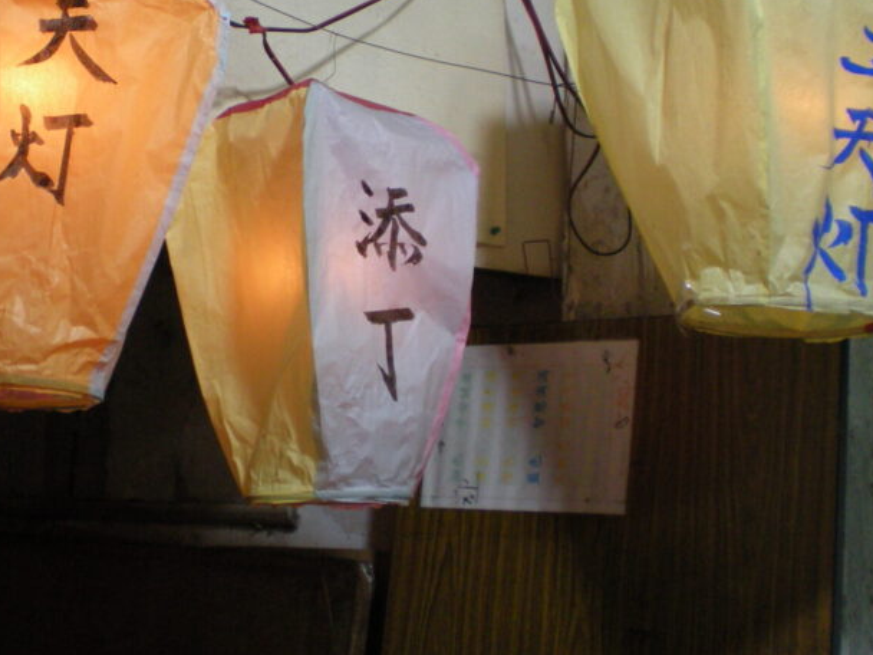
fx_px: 1614
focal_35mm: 64
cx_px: 352
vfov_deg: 22.7
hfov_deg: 30.2
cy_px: 152
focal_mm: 6.3
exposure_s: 1/53.1
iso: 200
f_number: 3.1
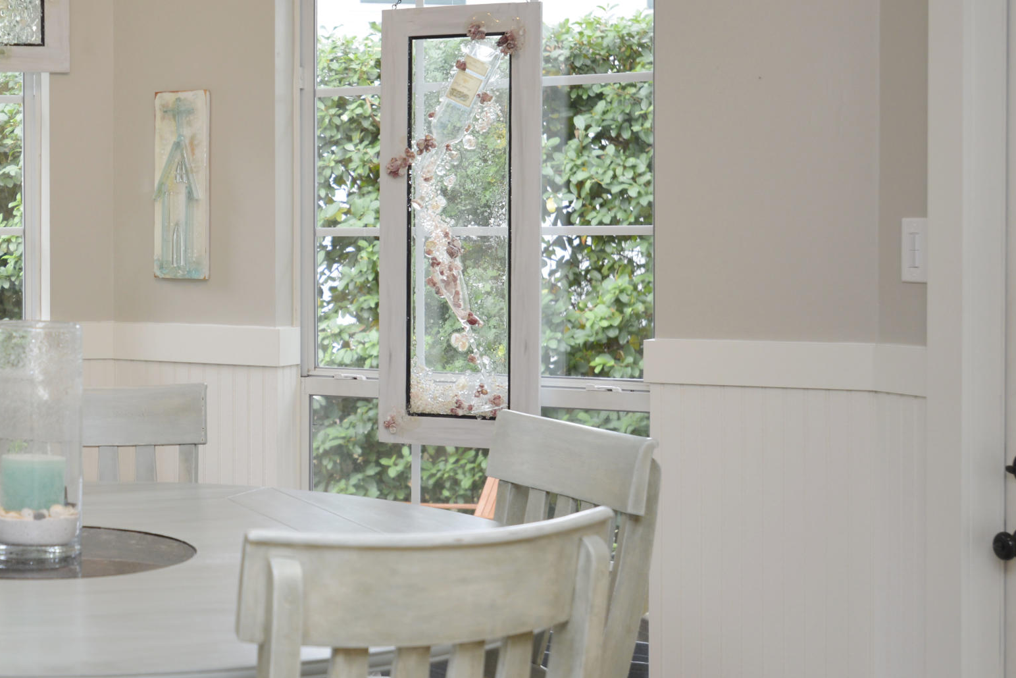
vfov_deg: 20.0
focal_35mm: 68
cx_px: 36
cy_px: 269
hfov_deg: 28.1
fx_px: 1919
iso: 640
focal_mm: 35
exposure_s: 1/80
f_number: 4
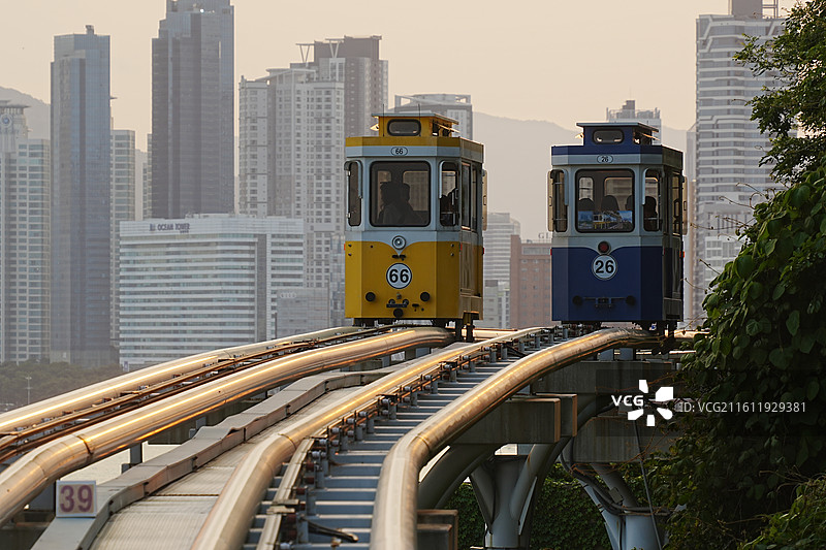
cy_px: 275
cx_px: 413
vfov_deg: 5.9
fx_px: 5322
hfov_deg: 8.9
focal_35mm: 232
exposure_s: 1/60
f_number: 6.3
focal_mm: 155
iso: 100
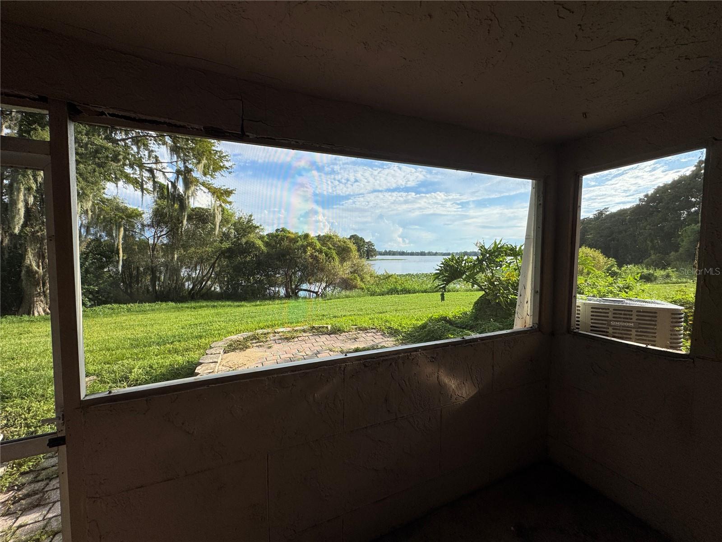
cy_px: 271
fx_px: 292
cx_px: 361
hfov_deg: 102.1
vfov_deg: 85.7
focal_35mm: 14
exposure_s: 1/1346
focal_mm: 2.22
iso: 50
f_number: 2.2
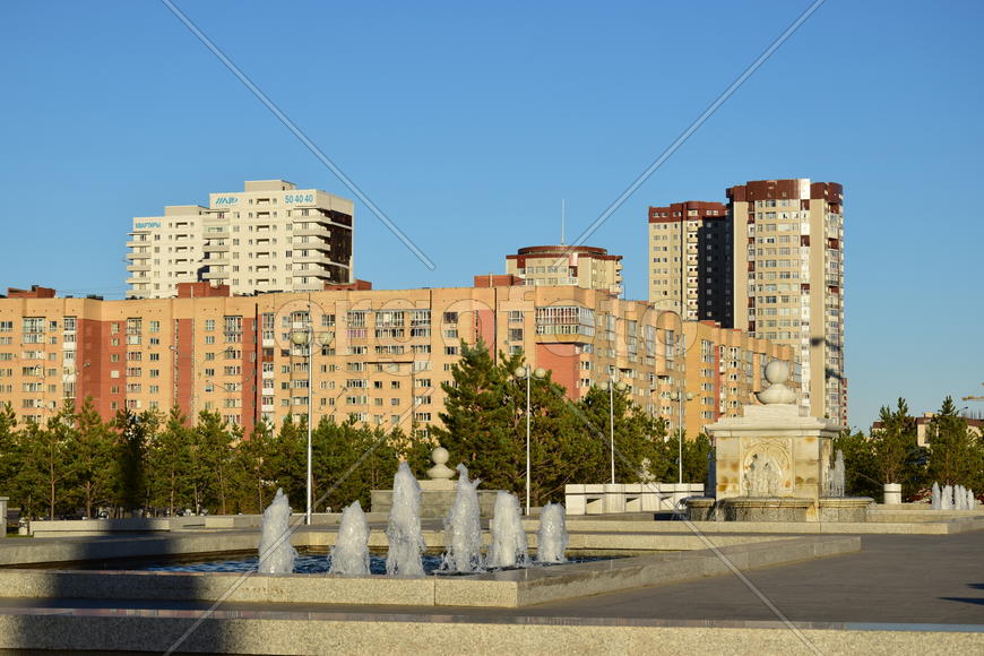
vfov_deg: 17.5
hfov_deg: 26.0
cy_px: 328
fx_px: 2132
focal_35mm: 78
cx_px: 492
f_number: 9
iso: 100
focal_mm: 52
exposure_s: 1/320
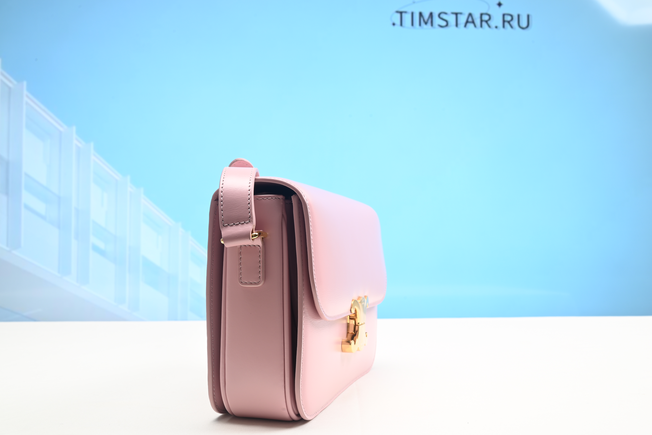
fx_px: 652
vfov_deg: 36.9
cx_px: 326
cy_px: 218
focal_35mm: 36
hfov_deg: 53.1
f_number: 16
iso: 100
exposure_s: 1/1.6
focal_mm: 36
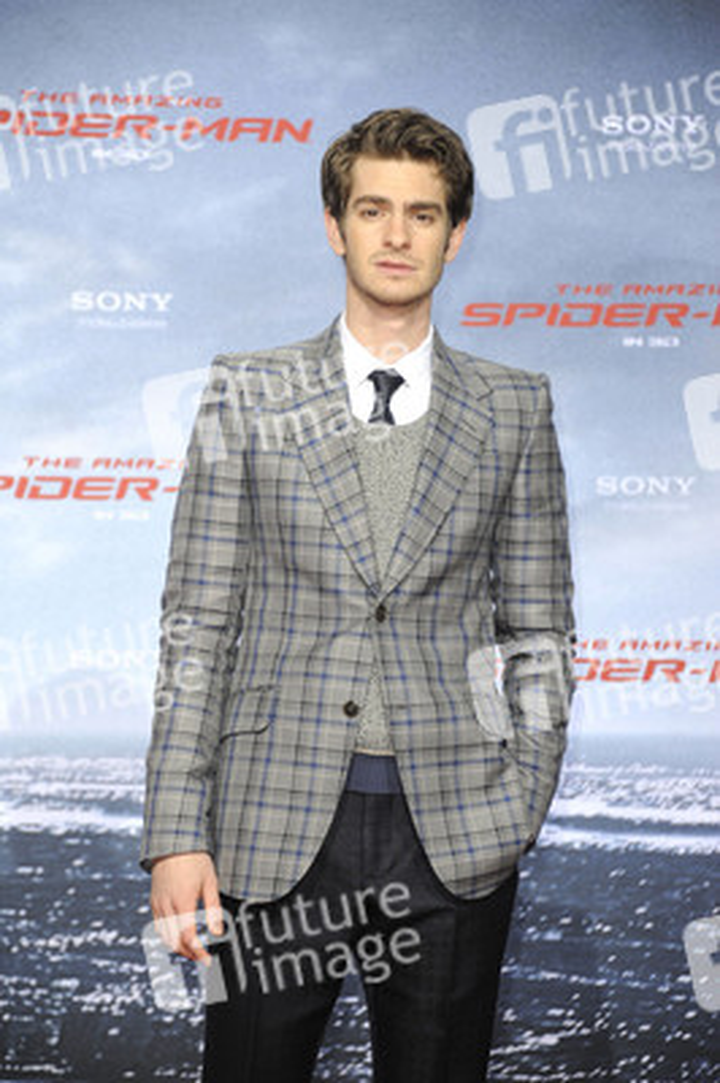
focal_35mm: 150
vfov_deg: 13.7
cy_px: 542
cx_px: 360
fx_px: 4507
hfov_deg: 9.1
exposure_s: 1/160
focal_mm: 150
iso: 640
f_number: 5.6
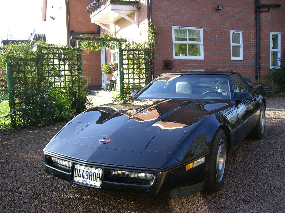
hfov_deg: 49.0
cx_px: 142
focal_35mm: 38
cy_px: 106
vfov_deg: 37.7
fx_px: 313
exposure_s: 1/160
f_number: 2.7
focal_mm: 6.2
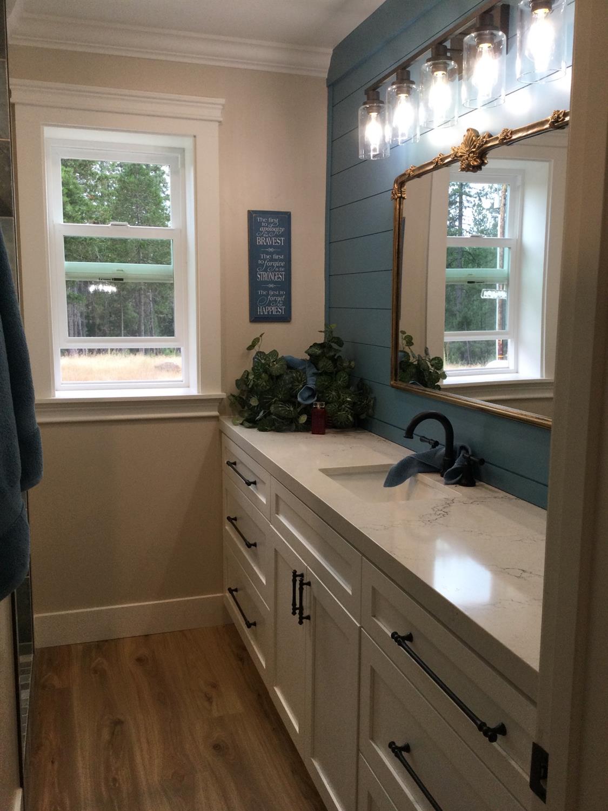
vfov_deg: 58.4
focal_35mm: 31
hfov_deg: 45.4
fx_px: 726
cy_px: 406
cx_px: 304
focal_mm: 3.3
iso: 25
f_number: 2.4
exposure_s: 1/40
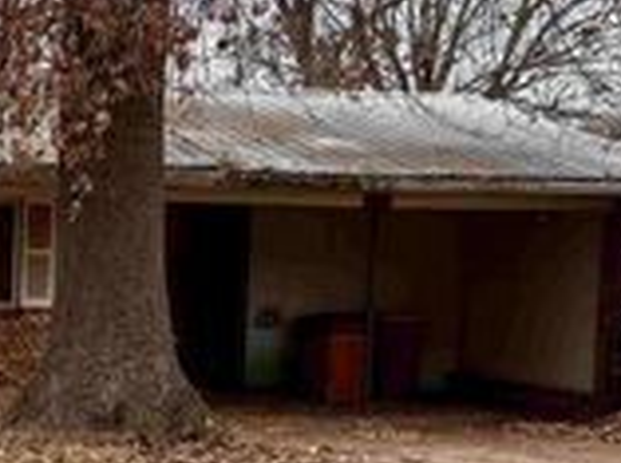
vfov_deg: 17.6
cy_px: 330
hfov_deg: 21.3
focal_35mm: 83
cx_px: -194
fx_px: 1486
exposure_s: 1/597
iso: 50
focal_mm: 5.96
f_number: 1.6
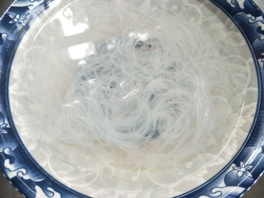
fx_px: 183
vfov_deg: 56.8
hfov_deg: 71.6
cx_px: 132
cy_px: 99
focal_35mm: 24
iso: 33
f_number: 1.7
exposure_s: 1/50
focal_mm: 4.1
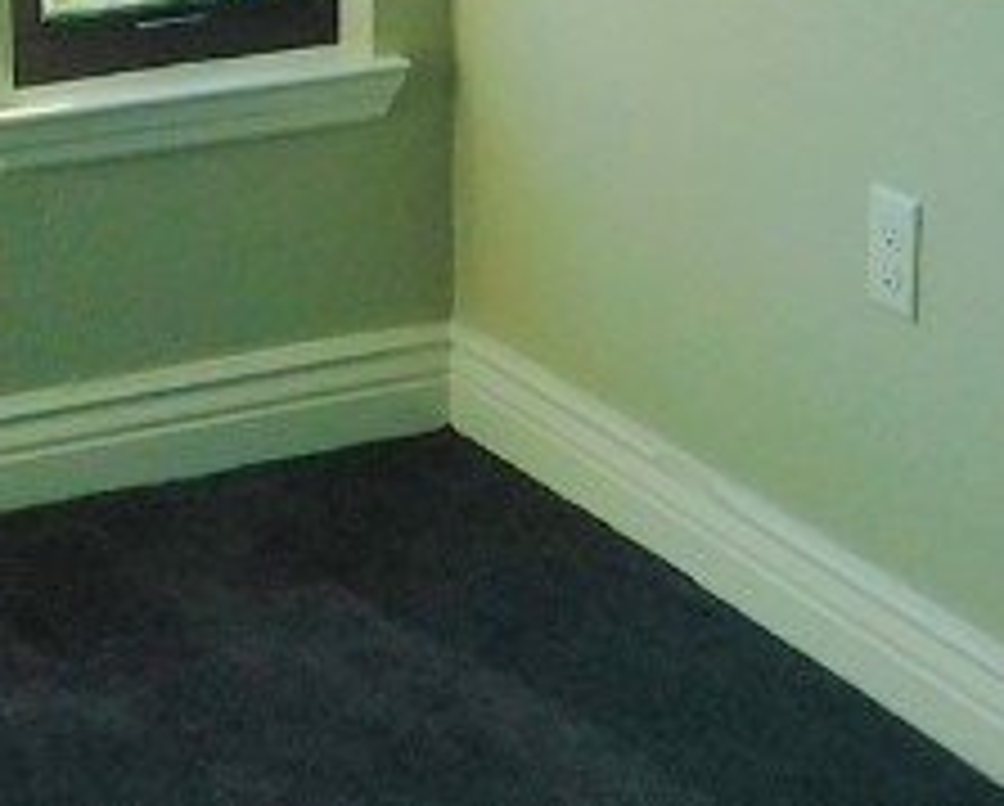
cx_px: 144
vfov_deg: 14.3
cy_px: -279
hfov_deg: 18.4
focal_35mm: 103
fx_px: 3065
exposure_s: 1/125
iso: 125
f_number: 3
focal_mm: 4
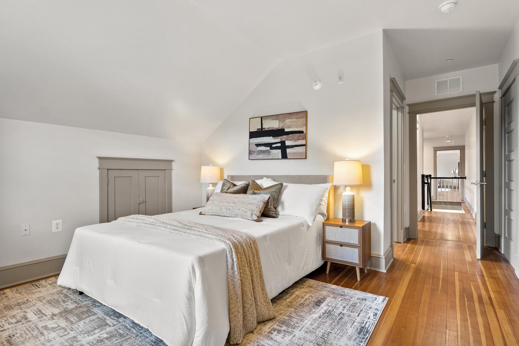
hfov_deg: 90.0
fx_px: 260
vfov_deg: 67.4
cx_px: 260
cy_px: 173
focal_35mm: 18
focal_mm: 18
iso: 800
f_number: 4
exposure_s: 1/25
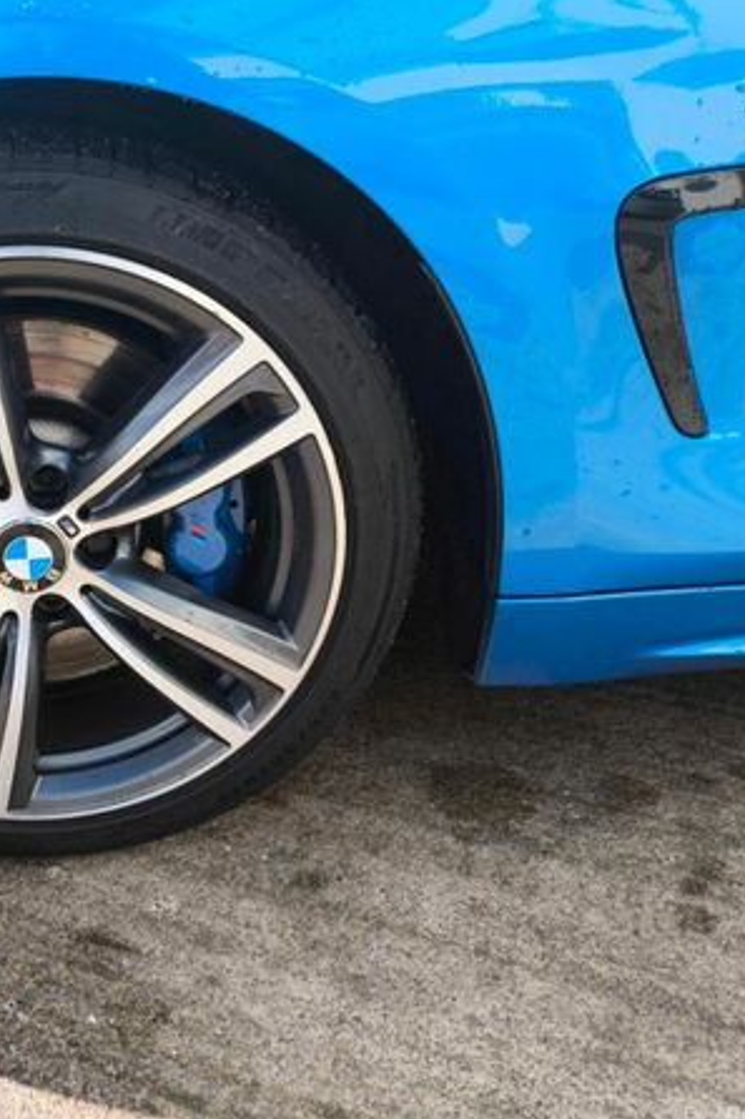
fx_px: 1087
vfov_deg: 54.5
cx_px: 23
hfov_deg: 34.8
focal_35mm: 35
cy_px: 562
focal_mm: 4.71
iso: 50
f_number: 1.7
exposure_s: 1/940
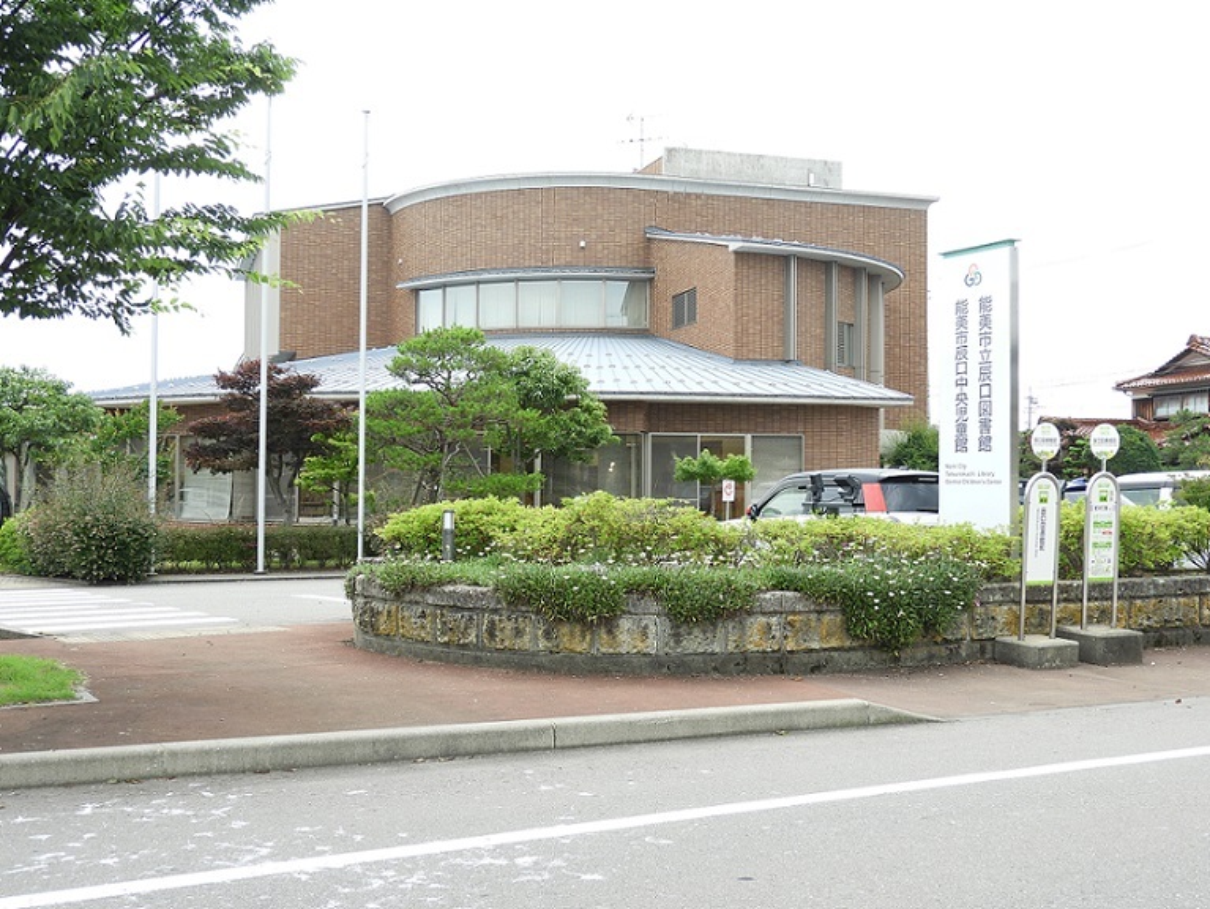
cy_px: 454
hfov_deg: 46.8
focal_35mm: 40
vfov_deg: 36.0
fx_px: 1399
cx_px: 605
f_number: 3.8
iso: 100
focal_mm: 7.2
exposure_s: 1/200
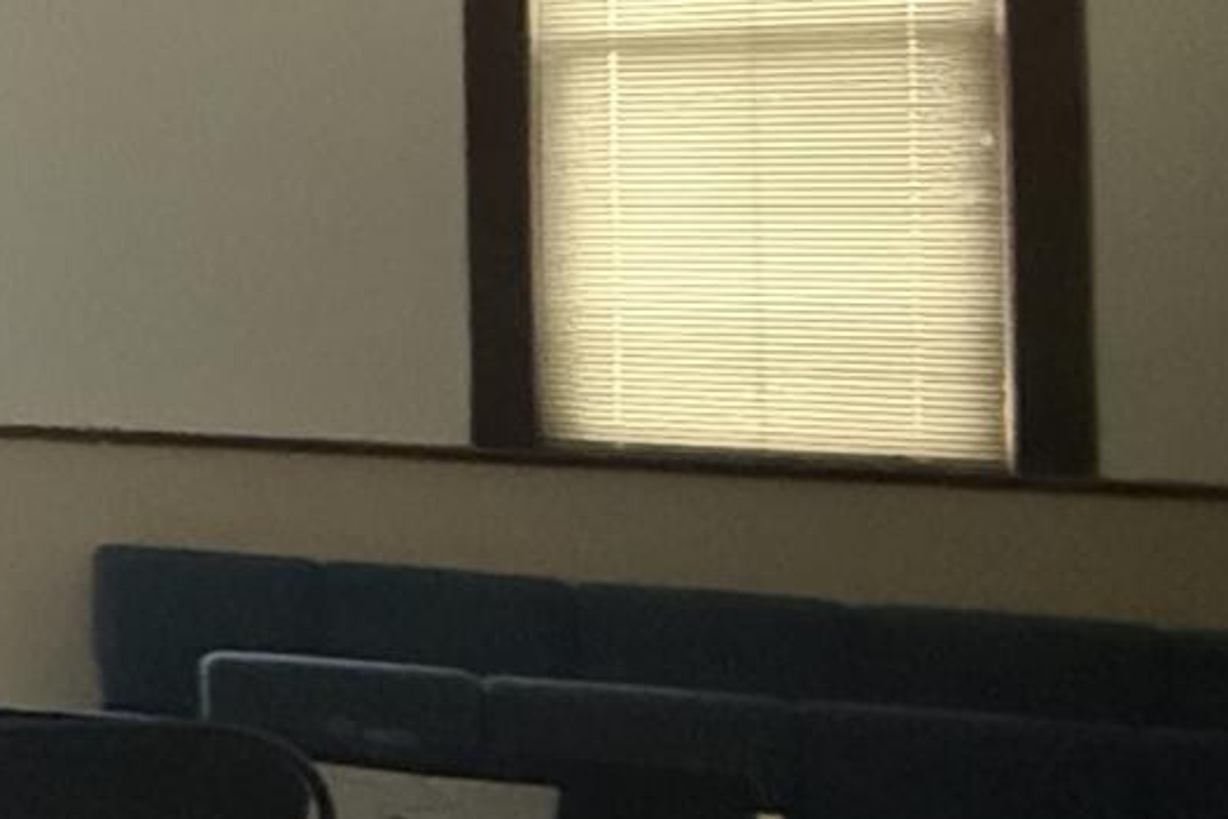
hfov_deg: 14.0
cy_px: 154
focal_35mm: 83
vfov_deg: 16.3
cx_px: -1905
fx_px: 2832
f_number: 2.2
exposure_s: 1/55
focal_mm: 2.22
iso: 1600
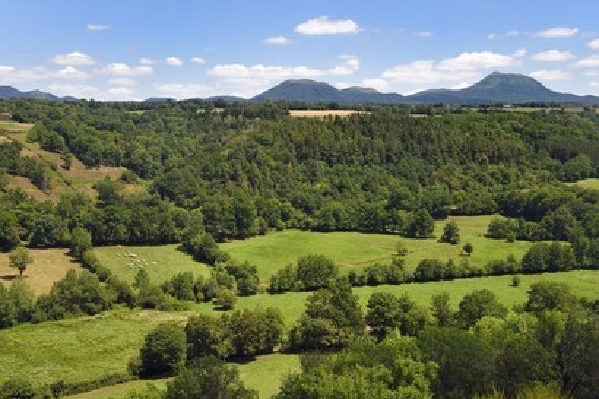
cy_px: 203
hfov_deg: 45.4
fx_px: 715
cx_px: 297
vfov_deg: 31.2
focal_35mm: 43
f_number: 10
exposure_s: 1/250
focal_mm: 42
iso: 200
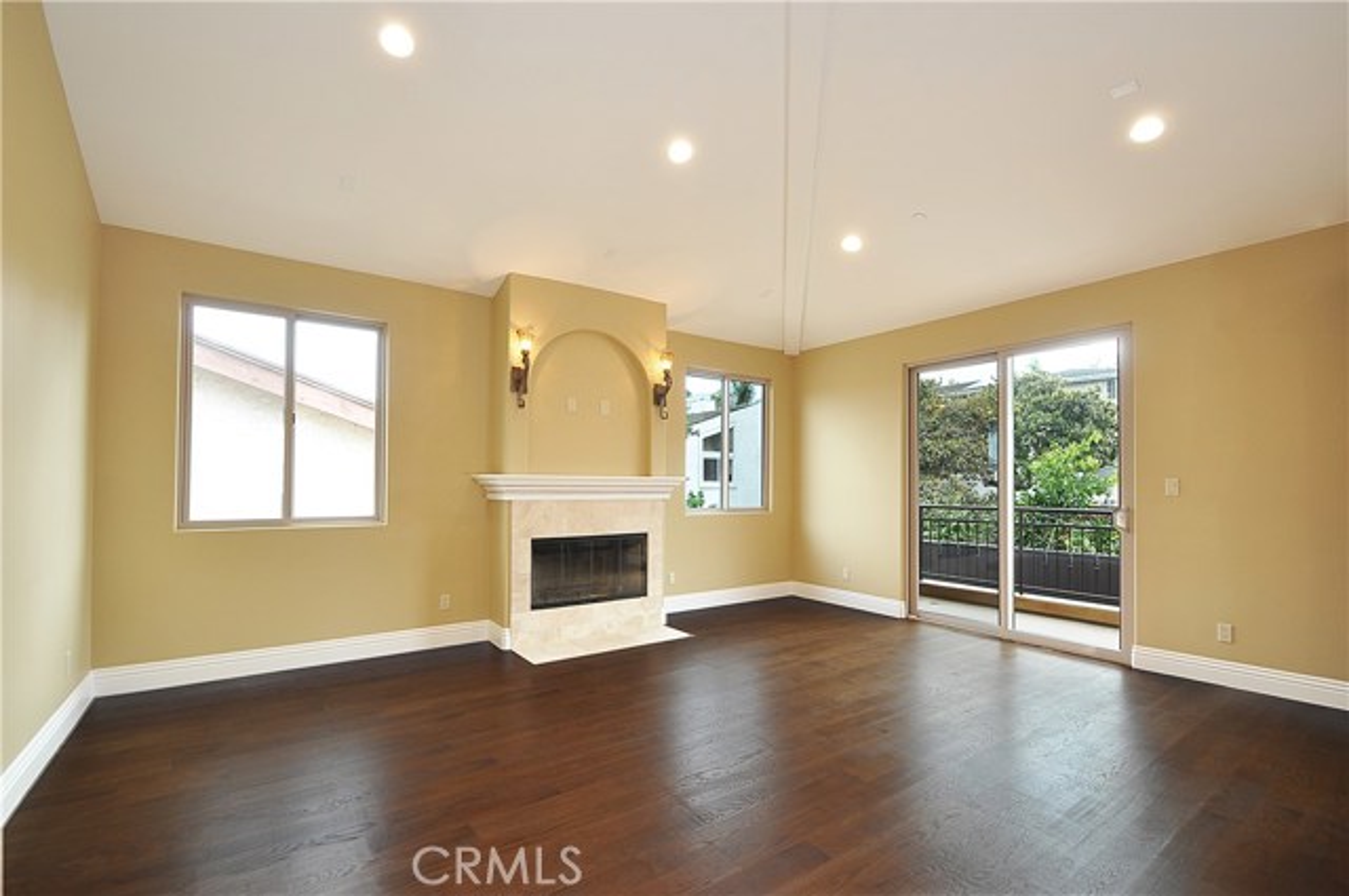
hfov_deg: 100.5
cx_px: 674
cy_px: 448
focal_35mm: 15
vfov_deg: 77.2
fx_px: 561
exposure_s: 1/10
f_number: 8
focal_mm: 10
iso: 200
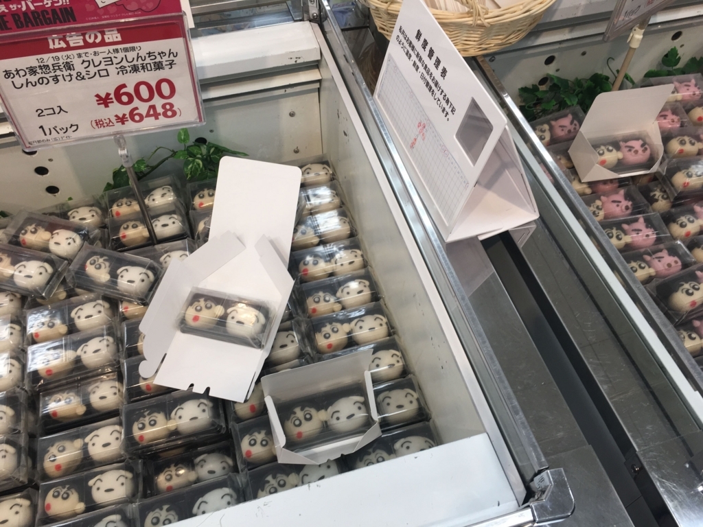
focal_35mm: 29
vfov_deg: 48.2
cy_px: 264
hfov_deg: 61.7
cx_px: 352
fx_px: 589
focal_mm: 4.15
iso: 32
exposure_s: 1/60
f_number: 2.2
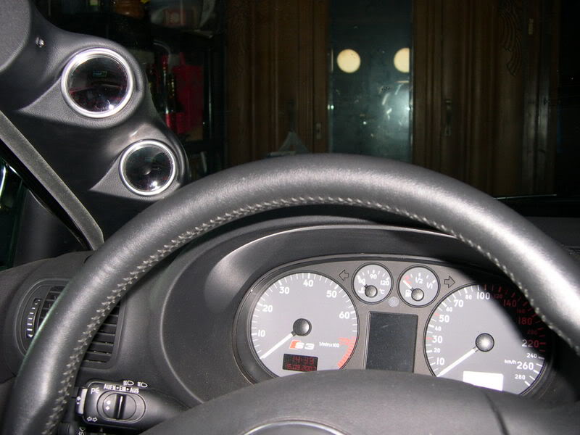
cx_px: 290
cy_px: 218
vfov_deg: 37.7
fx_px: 637
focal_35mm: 38
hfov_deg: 49.0
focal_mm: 8
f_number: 2.8
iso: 100
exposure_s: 1/60
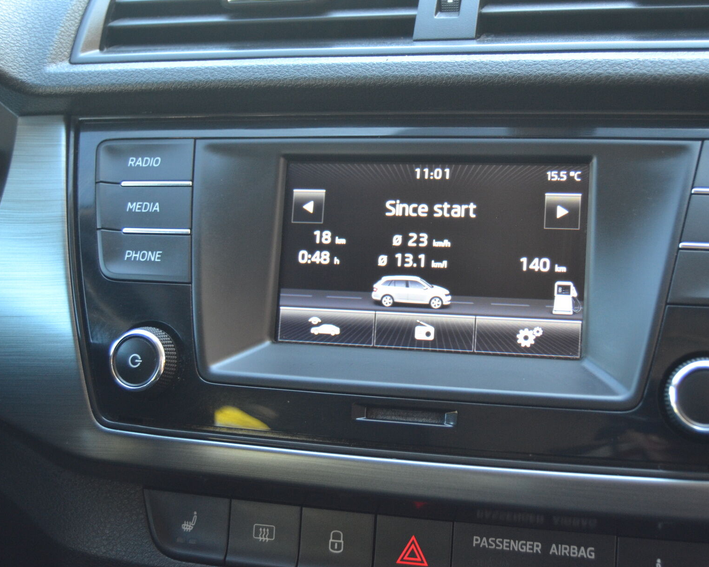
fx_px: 965
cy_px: 271
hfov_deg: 40.1
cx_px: 435
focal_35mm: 46
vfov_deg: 32.7
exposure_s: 1/60
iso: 800
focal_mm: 26
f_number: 4
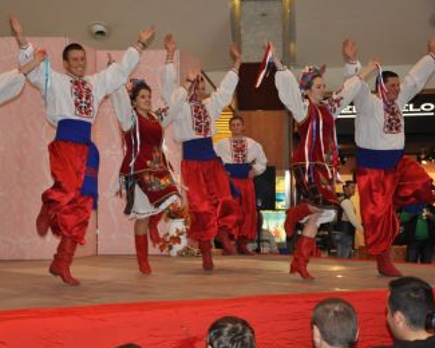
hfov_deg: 23.0
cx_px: 170
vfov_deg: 18.5
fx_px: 1069
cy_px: 177
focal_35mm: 83
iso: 1600
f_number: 4.8
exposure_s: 1/200
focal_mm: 48
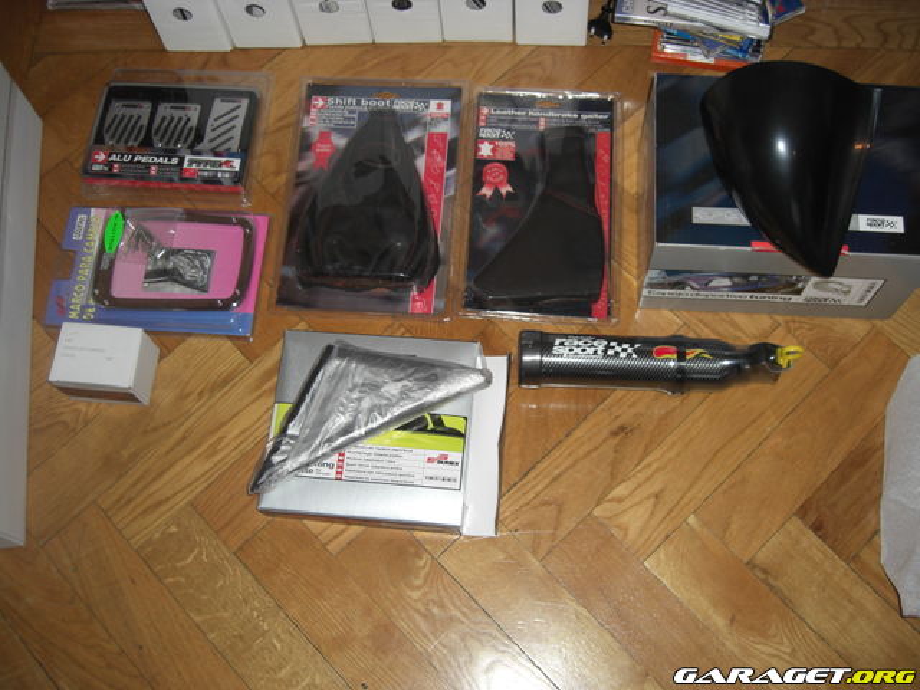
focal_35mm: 38
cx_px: 460
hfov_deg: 49.0
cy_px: 345
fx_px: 1010
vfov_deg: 37.7
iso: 100
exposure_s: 1/60
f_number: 2.8
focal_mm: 7.9
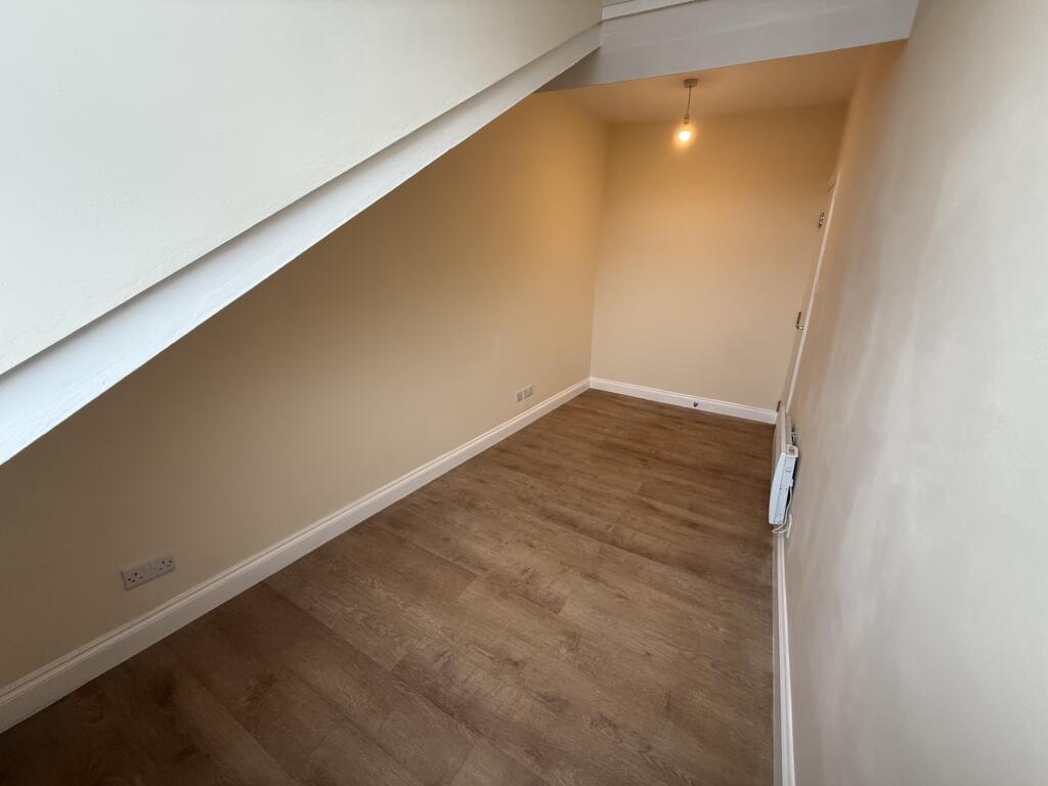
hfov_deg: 102.1
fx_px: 424
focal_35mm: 14
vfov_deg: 85.7
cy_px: 393
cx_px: 524
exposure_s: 1/99
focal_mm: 2.22
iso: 250
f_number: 2.2
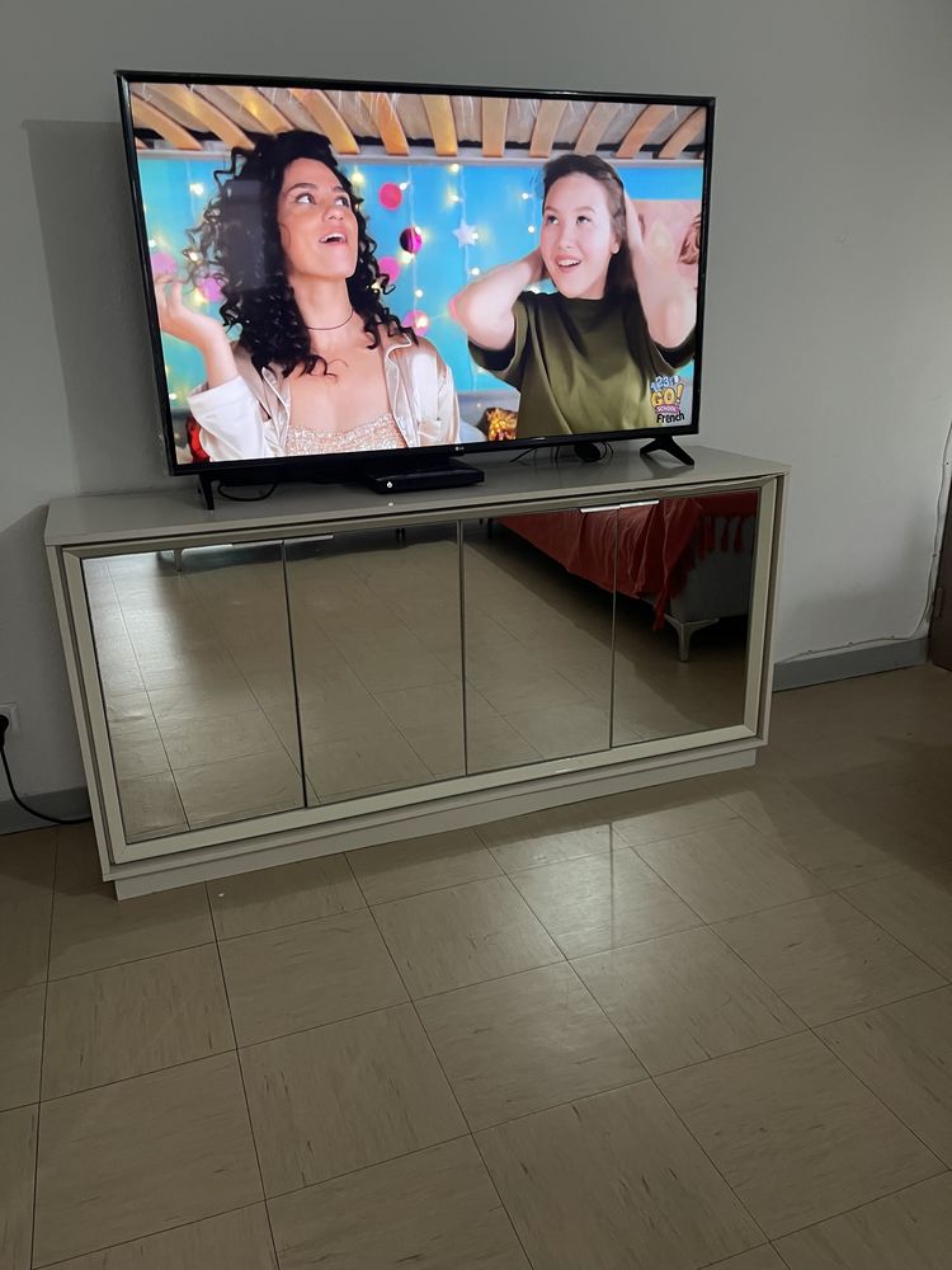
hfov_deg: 53.1
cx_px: 476
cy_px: 635
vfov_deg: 67.3
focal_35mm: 26
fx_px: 953
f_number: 1.6
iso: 125
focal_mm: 5.1
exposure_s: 1/50
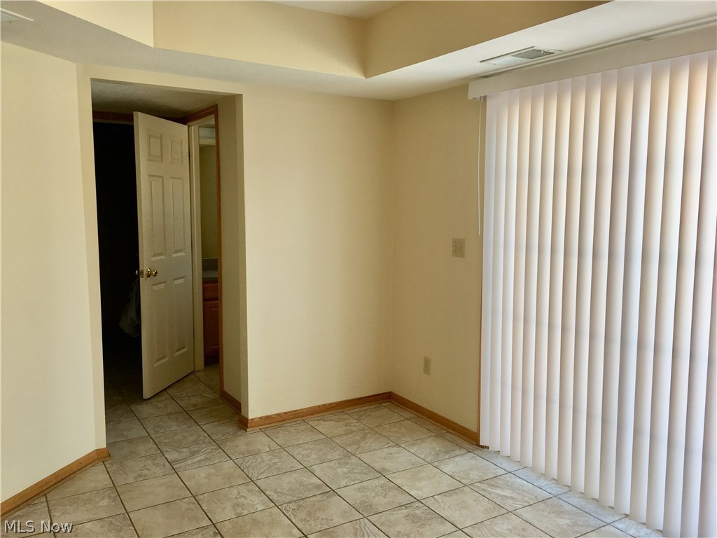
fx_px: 601
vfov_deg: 48.2
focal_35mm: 29
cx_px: 358
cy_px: 269
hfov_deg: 61.7
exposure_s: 1/120
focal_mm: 4.15
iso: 25
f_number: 2.2
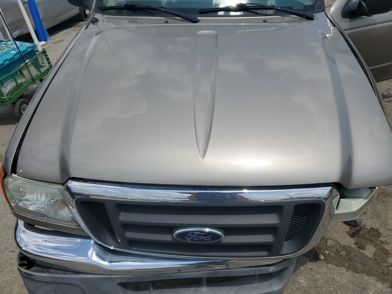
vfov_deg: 53.1
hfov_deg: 67.3
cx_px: 196
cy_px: 147
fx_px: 294
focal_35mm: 26
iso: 50
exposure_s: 1/10000
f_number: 1.5
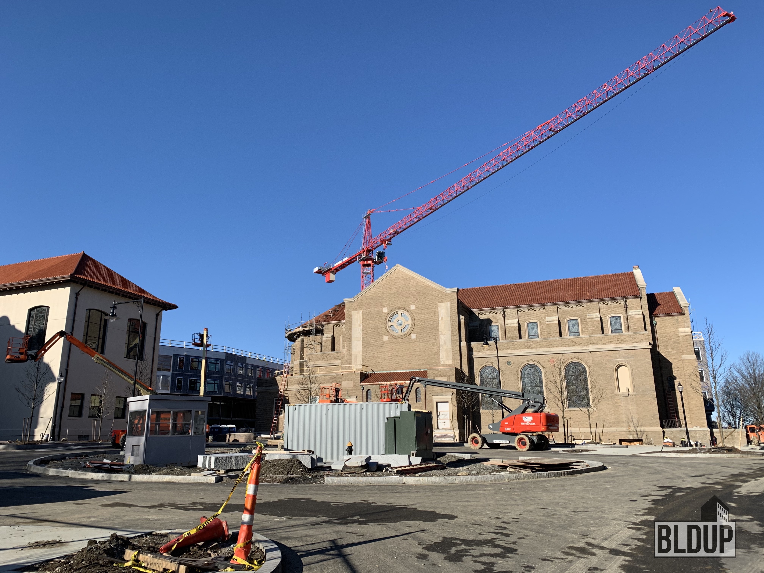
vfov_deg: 53.1
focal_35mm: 26
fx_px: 574
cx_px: 382
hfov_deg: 67.3
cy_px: 286
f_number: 1.8
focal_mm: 4.25
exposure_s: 1/2160
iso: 25
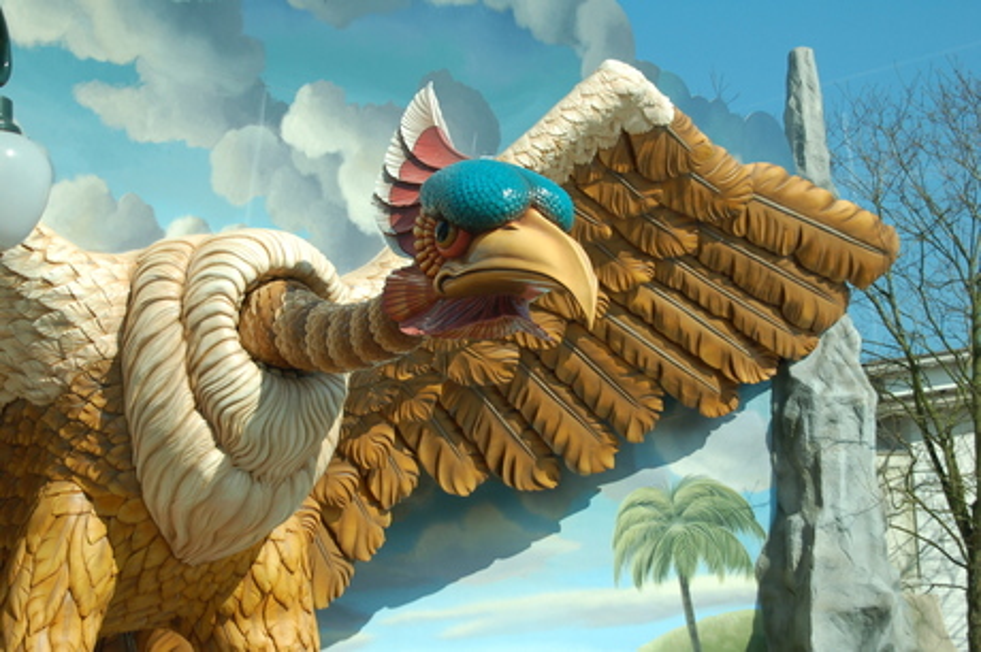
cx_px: 490
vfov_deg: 16.5
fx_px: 2246
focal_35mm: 82
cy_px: 326
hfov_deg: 24.6
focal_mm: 55
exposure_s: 1/125
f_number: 5.6
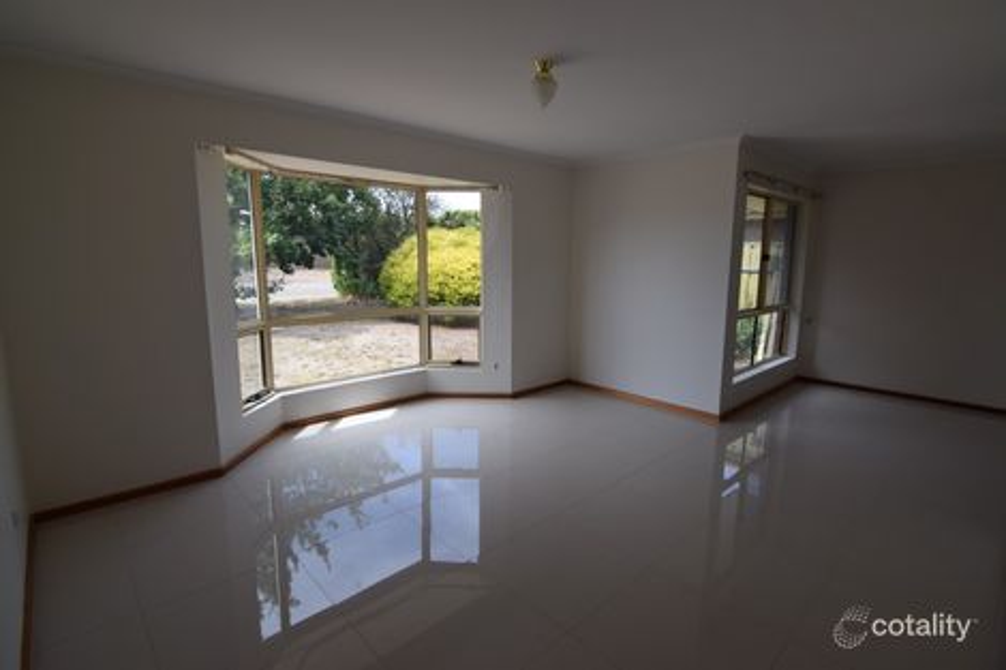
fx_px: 461
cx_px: 503
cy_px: 335
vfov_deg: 72.0
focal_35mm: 16
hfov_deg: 95.0
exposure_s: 1/250
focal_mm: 11
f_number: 6.3
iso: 200
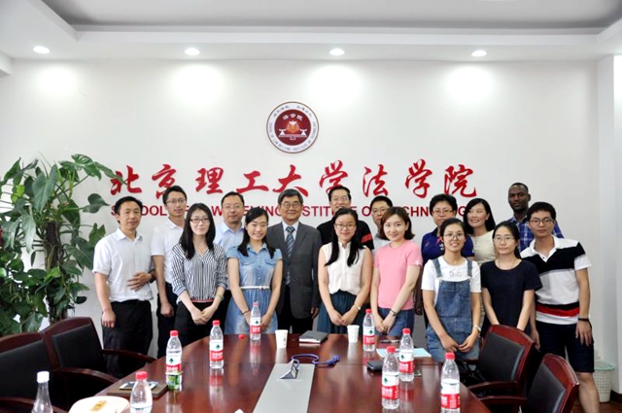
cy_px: 206
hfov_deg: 57.3
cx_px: 311
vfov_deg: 39.9
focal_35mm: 33
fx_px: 569
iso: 640
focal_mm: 22
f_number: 3.8
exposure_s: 1/160
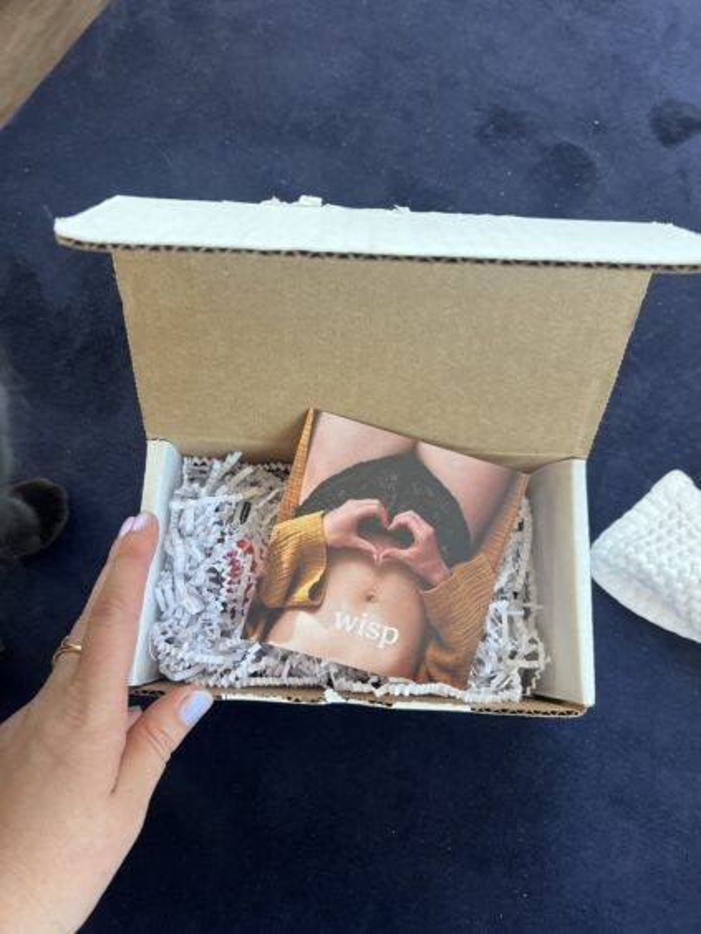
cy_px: 467
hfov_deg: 53.1
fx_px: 702
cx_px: 350
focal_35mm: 26
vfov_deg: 67.3
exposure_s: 1/121
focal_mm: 5.7
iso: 125
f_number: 1.5
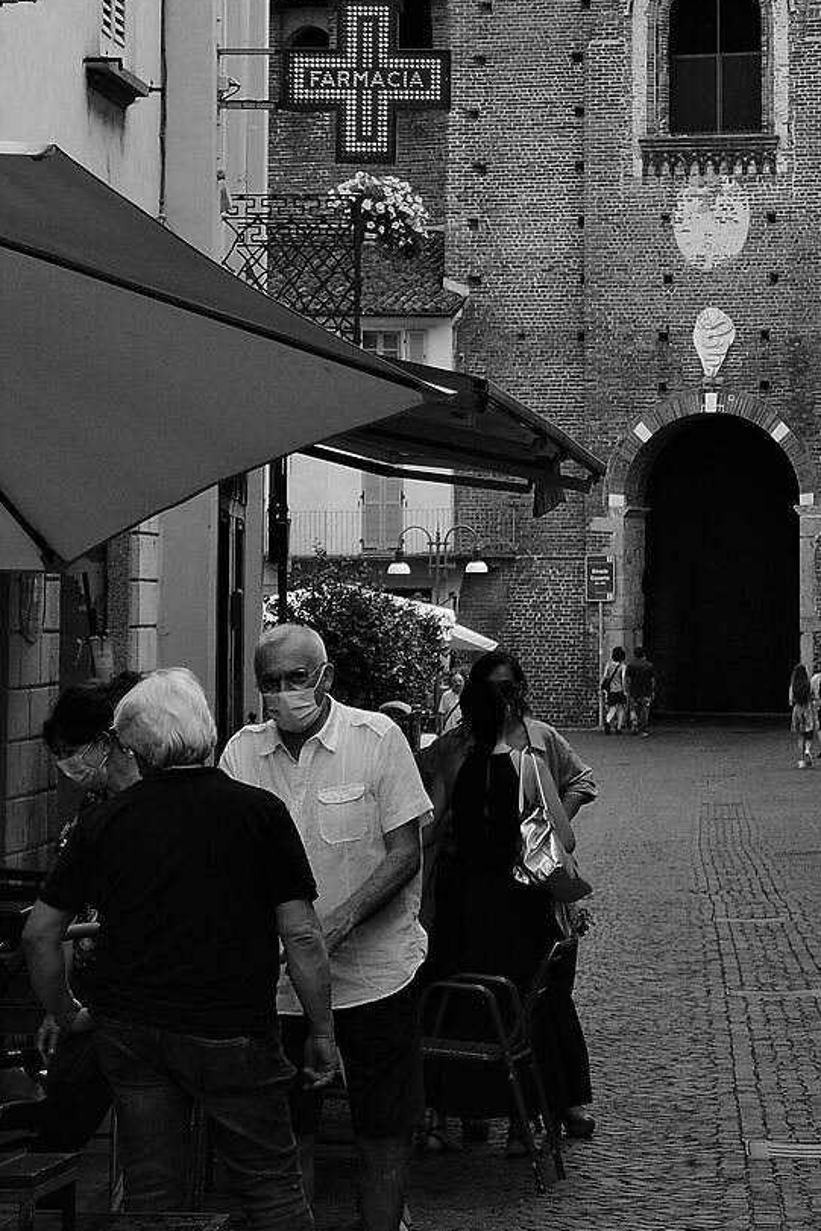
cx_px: 727
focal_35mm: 145
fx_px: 4958
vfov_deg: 14.0
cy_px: 173
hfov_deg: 9.4
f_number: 5.6
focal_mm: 32.9
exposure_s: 1/280
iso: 320
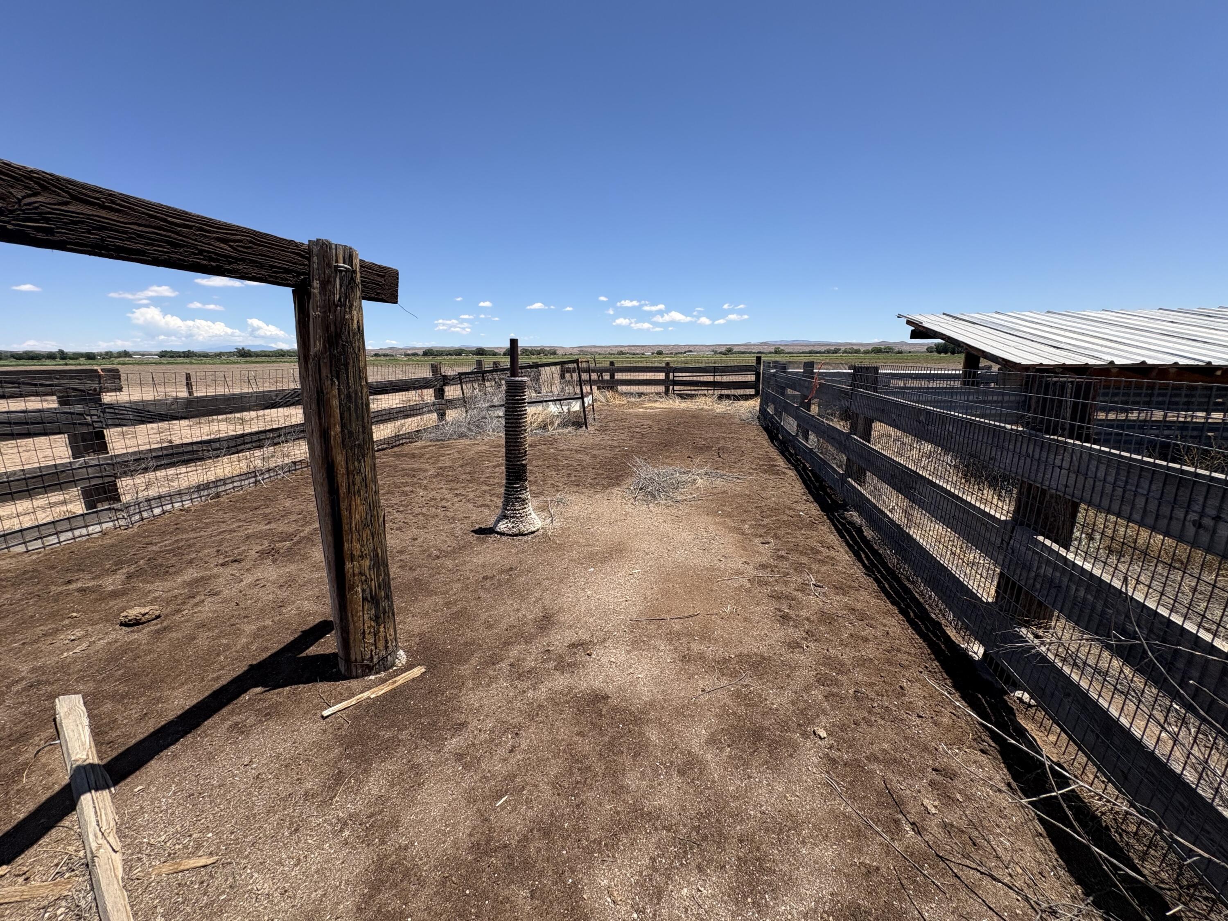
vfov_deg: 85.7
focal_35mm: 14
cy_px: 460
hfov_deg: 102.1
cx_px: 614
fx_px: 497
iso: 50
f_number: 2.2
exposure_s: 1/1832
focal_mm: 2.22
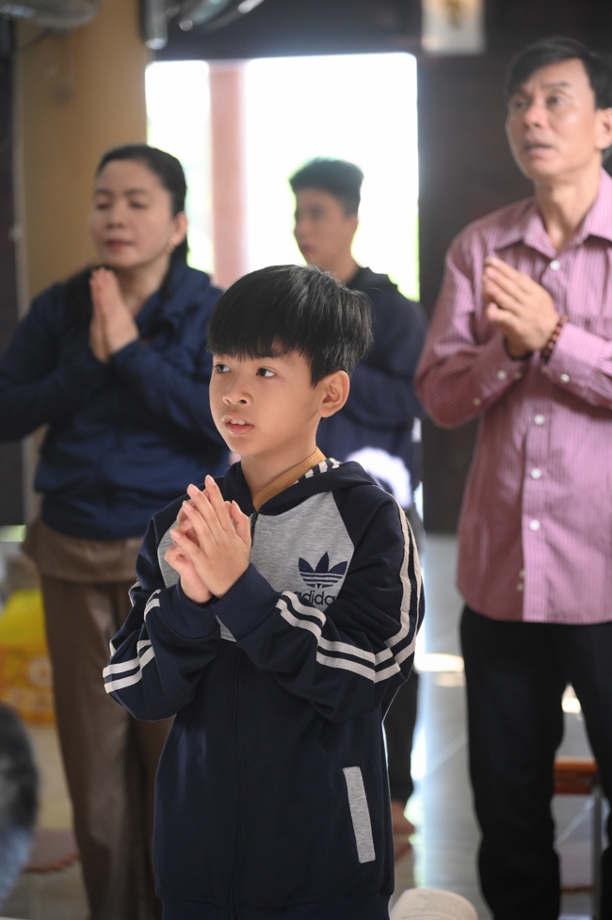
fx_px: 3064
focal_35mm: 120
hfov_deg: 11.4
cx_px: 306
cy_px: 460
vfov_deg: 17.1
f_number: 4
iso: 3200
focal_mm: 120
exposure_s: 1/200
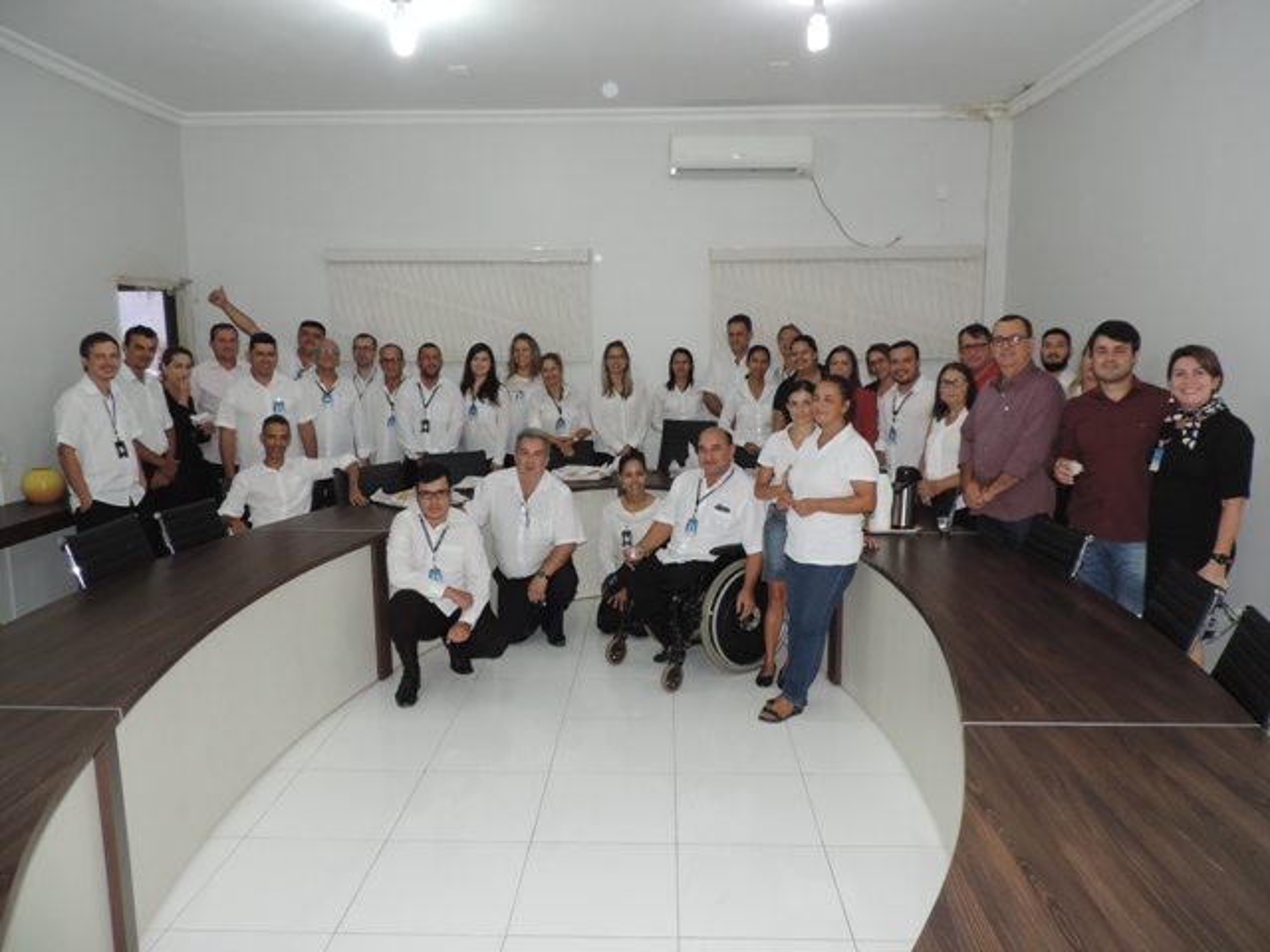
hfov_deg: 71.6
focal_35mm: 24
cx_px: 635
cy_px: 476
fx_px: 881
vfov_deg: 56.8
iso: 220
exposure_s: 1/30
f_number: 3
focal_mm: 4.3
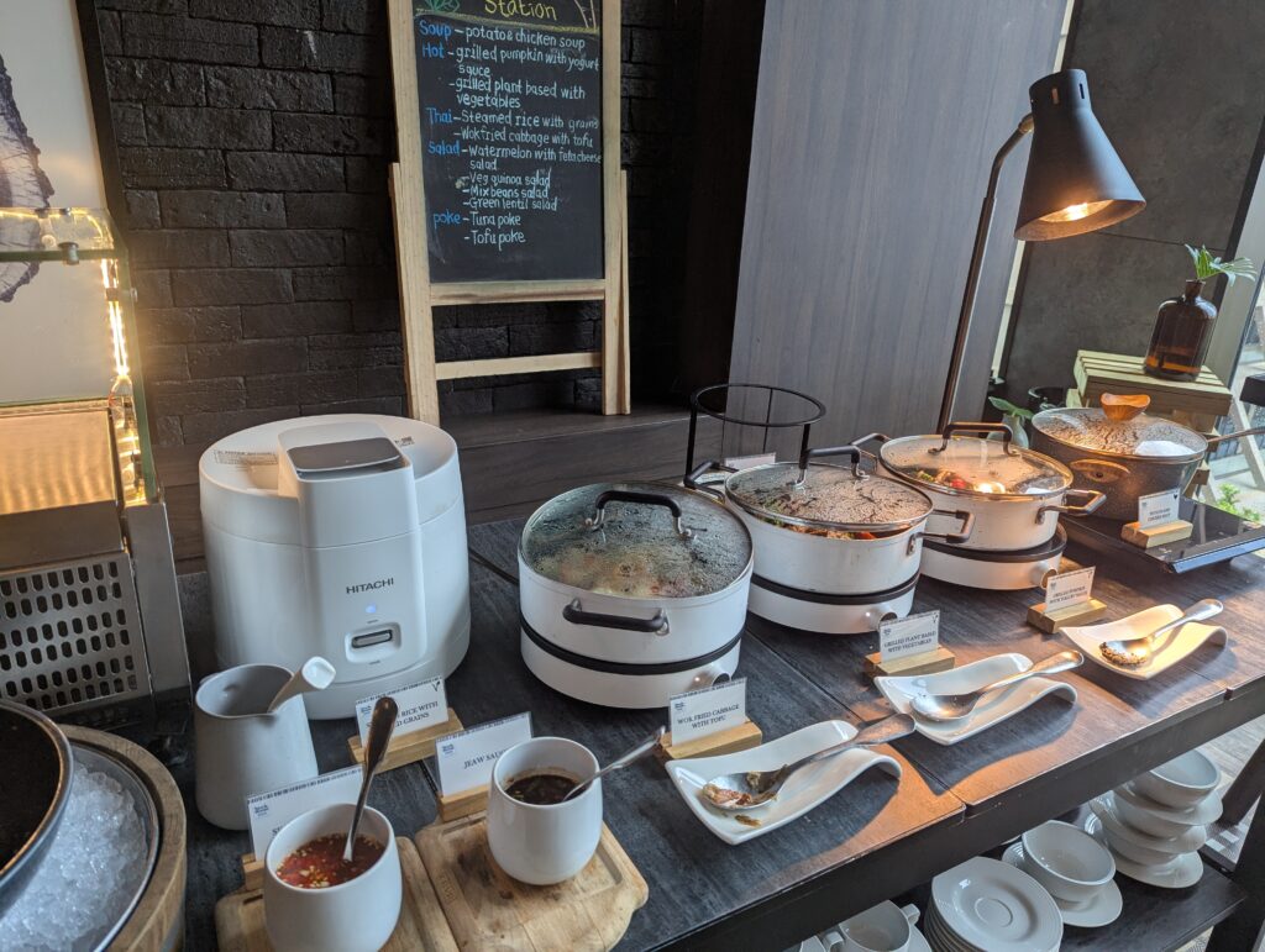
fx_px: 878
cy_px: 476
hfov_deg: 71.5
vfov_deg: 56.9
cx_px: 632
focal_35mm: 24
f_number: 1.85
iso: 58
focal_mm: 6.81
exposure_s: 1/100
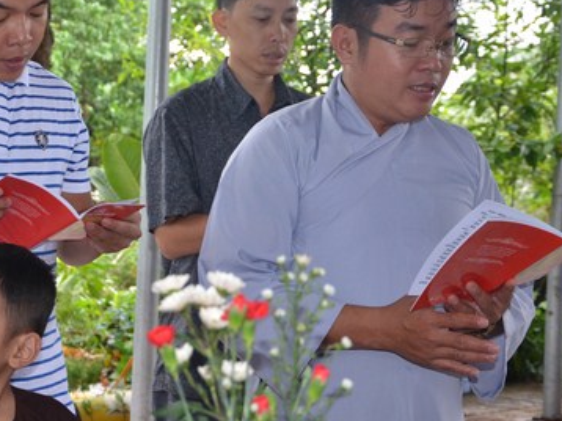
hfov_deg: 21.8
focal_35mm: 89
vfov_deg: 16.5
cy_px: 145
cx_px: 126
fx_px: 1444
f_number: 4.5
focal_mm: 34
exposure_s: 1/200
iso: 640
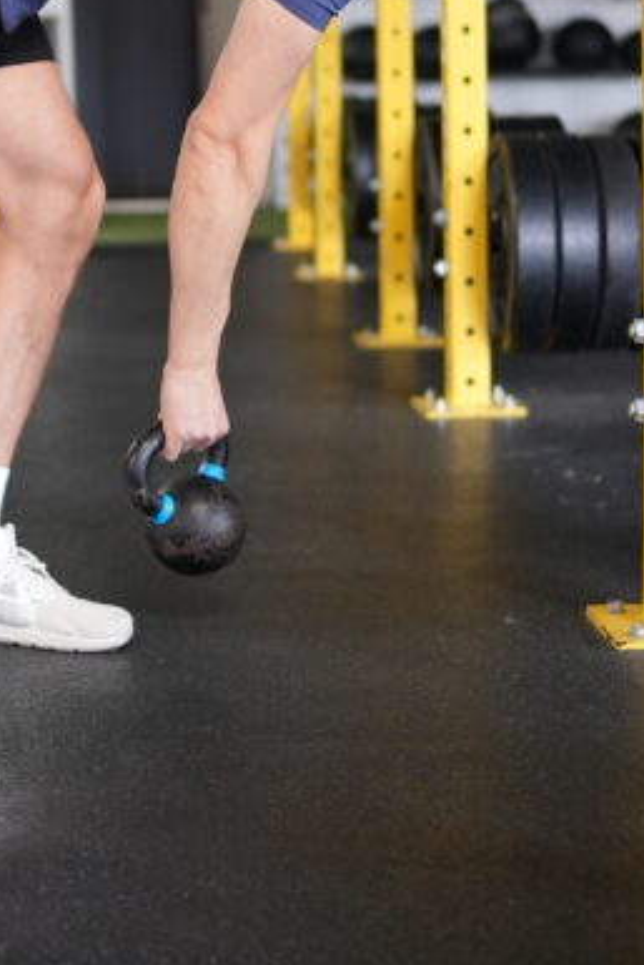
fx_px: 2493
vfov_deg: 21.7
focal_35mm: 93
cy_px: 208
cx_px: -38
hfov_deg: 14.4
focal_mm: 35
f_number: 1.4
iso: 500
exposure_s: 1/250
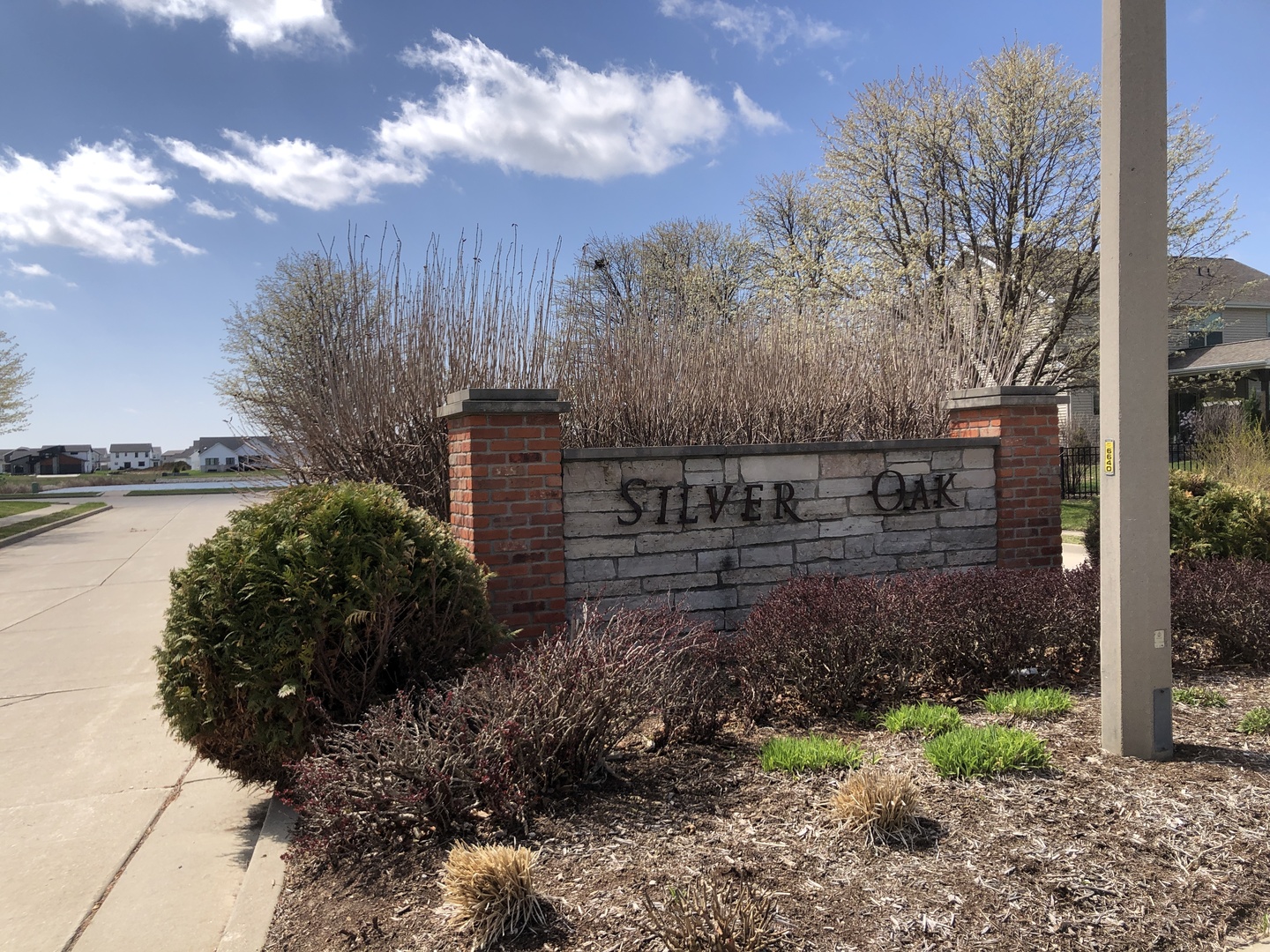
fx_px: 1027
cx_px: 635
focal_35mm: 28
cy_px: 476
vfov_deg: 49.7
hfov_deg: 63.4
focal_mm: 3.99
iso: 20
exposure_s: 1/2208
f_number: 1.8
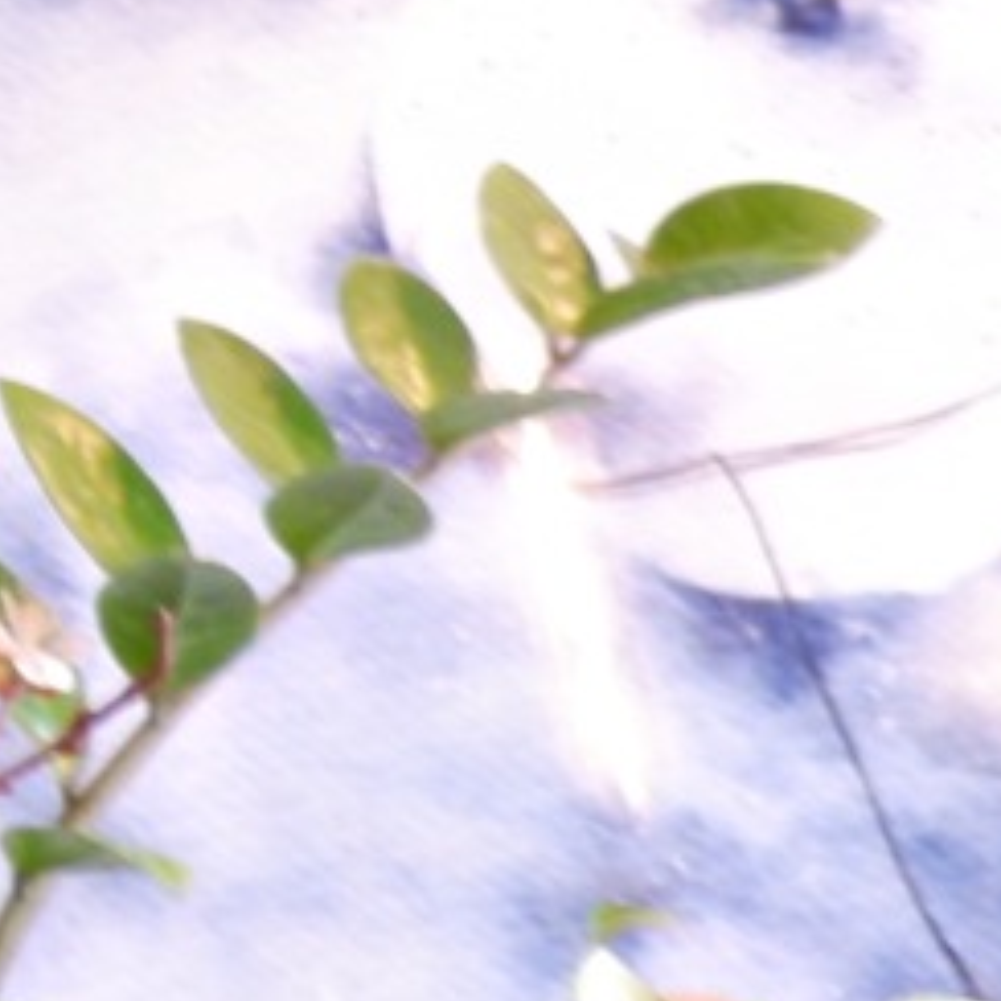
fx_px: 5235
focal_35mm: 160
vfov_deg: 10.3
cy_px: -843
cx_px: -2334
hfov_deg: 8.5
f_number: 3.5
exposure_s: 1/25
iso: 250
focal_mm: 15
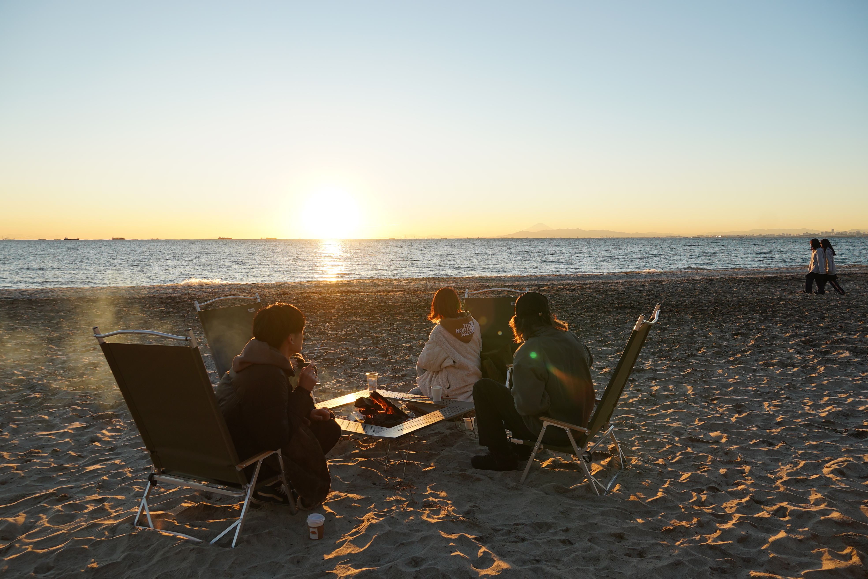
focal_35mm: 27
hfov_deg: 67.4
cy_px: 290
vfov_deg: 47.9
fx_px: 651
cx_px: 434
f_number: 6.3
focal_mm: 18
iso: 100
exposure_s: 1/160
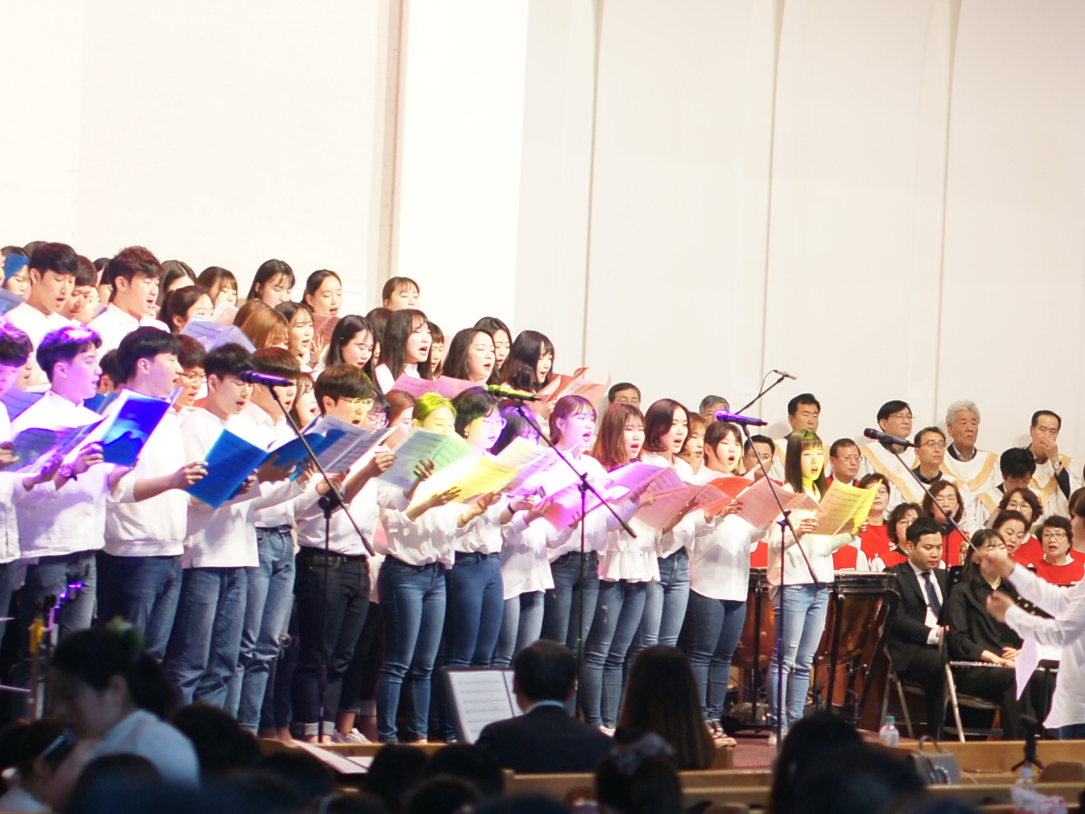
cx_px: 1086
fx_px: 4952
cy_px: 754
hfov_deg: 12.4
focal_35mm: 158
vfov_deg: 9.3
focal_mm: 50
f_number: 2
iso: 320
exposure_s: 1/60
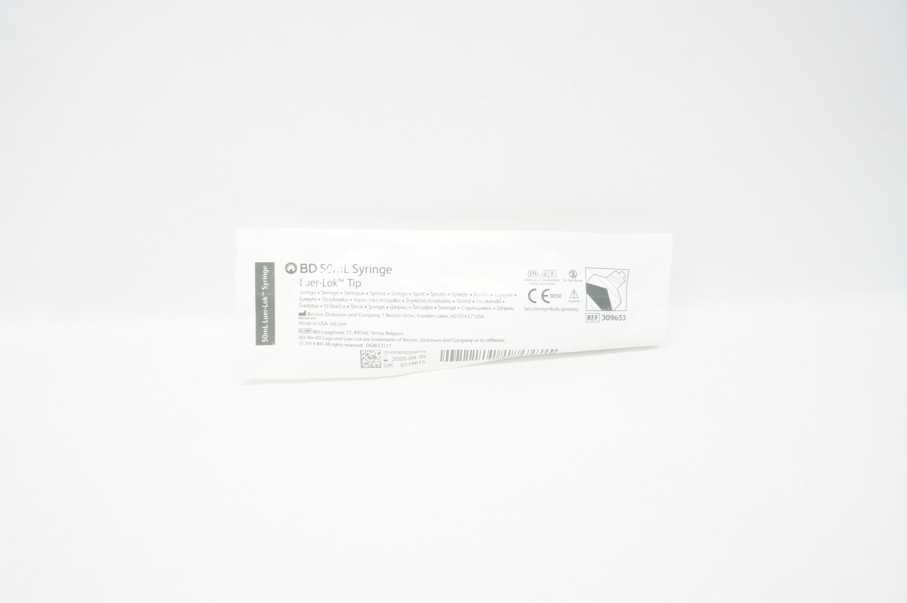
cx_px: 454
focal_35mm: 27
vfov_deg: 47.8
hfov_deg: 67.4
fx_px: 680
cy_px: 302
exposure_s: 1/80
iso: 400
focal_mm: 18
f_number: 3.5
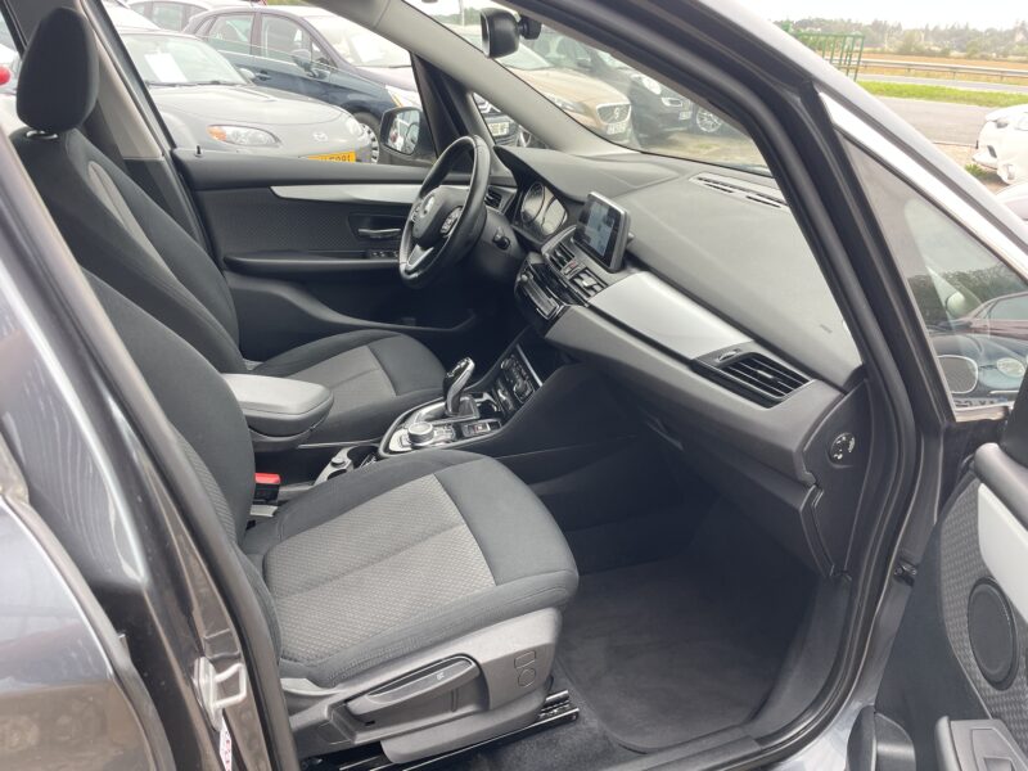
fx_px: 772
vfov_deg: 53.1
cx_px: 514
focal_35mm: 26
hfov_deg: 67.3
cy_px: 386
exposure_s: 1/121
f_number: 1.6
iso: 40
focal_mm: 4.2
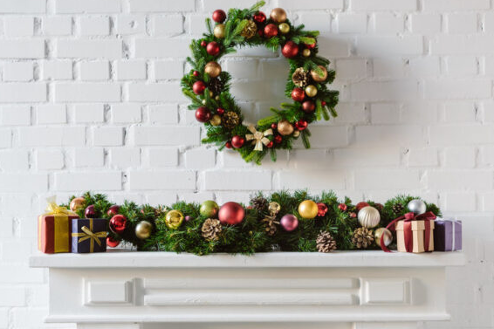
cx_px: 252
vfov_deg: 25.5
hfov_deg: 37.5
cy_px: 168
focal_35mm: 53
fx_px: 727
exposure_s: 1/10
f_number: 5.6
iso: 400
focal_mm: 50
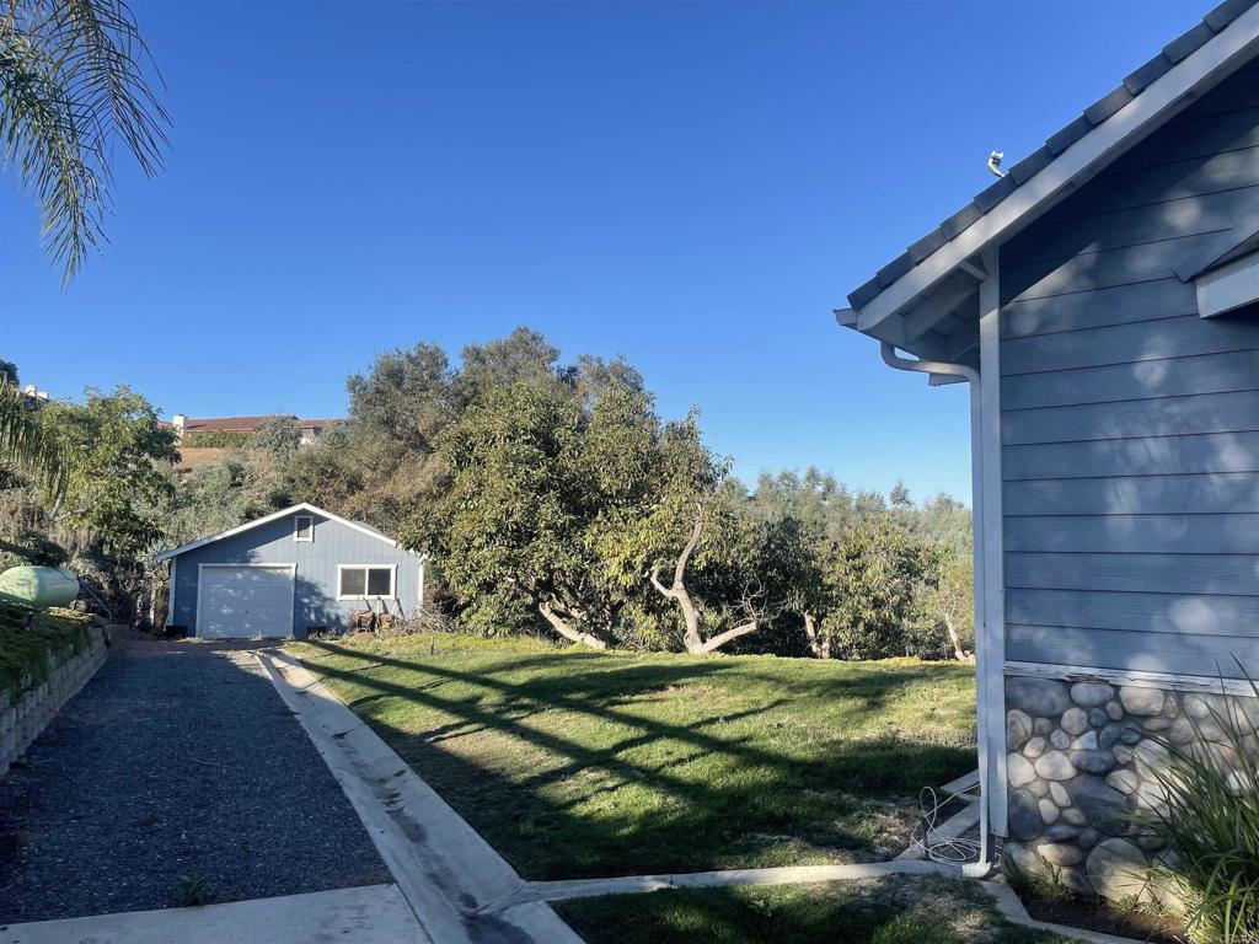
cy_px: 472
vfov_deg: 54.9
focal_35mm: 25
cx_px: 630
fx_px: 909
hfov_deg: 69.4
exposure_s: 1/2123
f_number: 1.6
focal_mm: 5.1
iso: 32
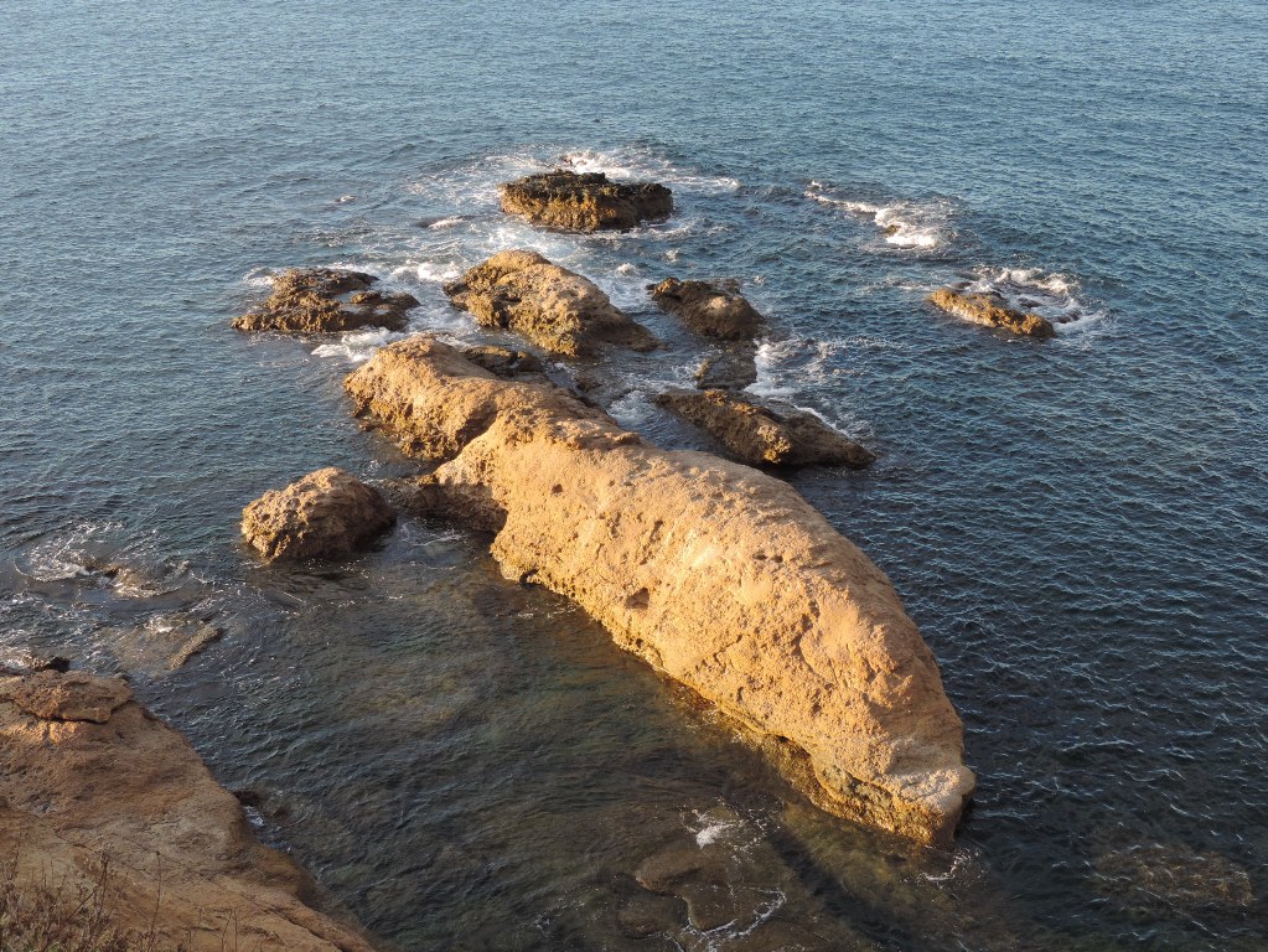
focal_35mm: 50
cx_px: 634
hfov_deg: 38.2
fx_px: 1832
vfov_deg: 29.1
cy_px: 476
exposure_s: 1/125
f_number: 3.6
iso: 80
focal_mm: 8.9
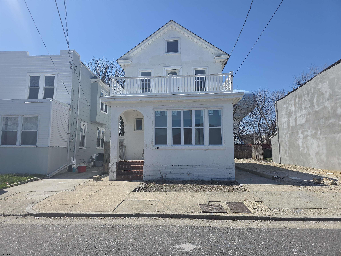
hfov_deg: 73.9
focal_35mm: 23
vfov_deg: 58.9
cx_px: 170
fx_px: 227
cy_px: 128
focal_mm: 6.3
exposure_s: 1/7333
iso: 80
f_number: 1.7
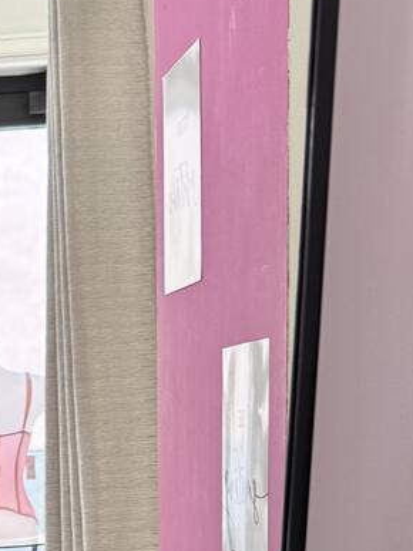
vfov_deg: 19.4
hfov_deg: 14.7
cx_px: -211
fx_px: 1480
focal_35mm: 93
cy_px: 728
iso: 80
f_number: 1.78
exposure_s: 1/100
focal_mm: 6.76
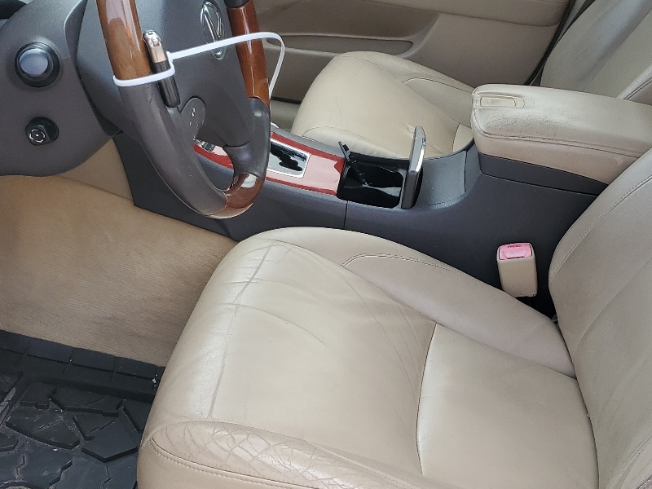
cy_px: 265
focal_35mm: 52
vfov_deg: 28.0
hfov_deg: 36.7
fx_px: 979
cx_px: 376
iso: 50
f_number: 1.5
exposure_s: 1/588
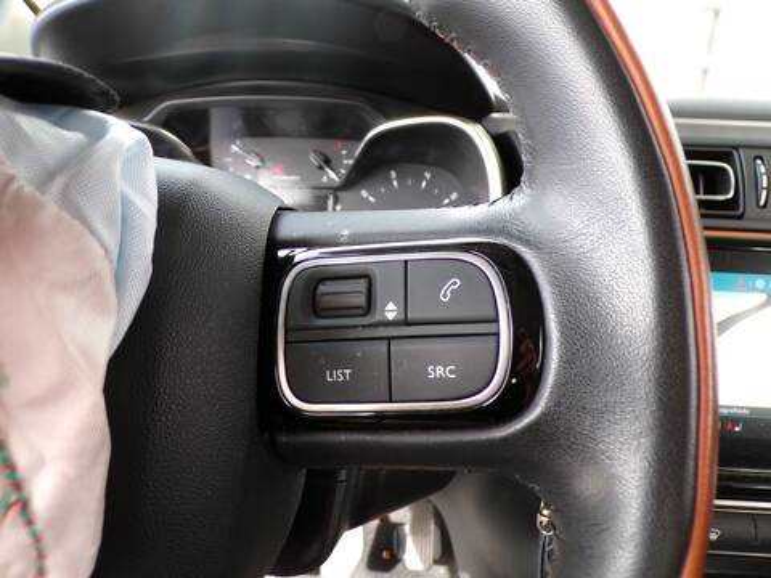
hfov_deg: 71.6
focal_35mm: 24
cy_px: 289
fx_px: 535
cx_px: 386
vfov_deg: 56.8
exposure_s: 1/60
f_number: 3
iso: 100
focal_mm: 4.3
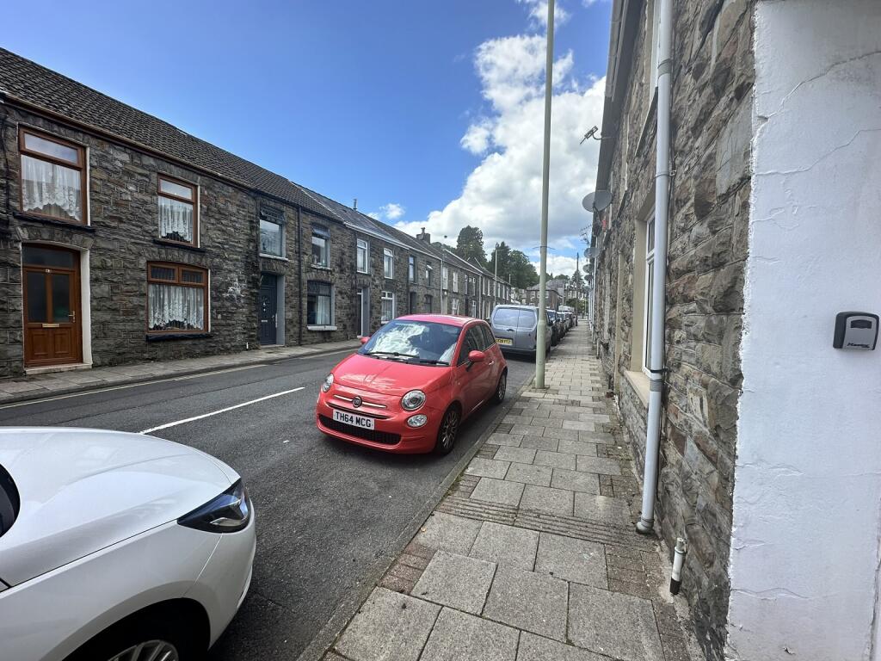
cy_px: 330
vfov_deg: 85.7
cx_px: 440
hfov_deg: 102.1
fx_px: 356
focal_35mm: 14
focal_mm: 2.22
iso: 40
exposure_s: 1/868
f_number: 2.2
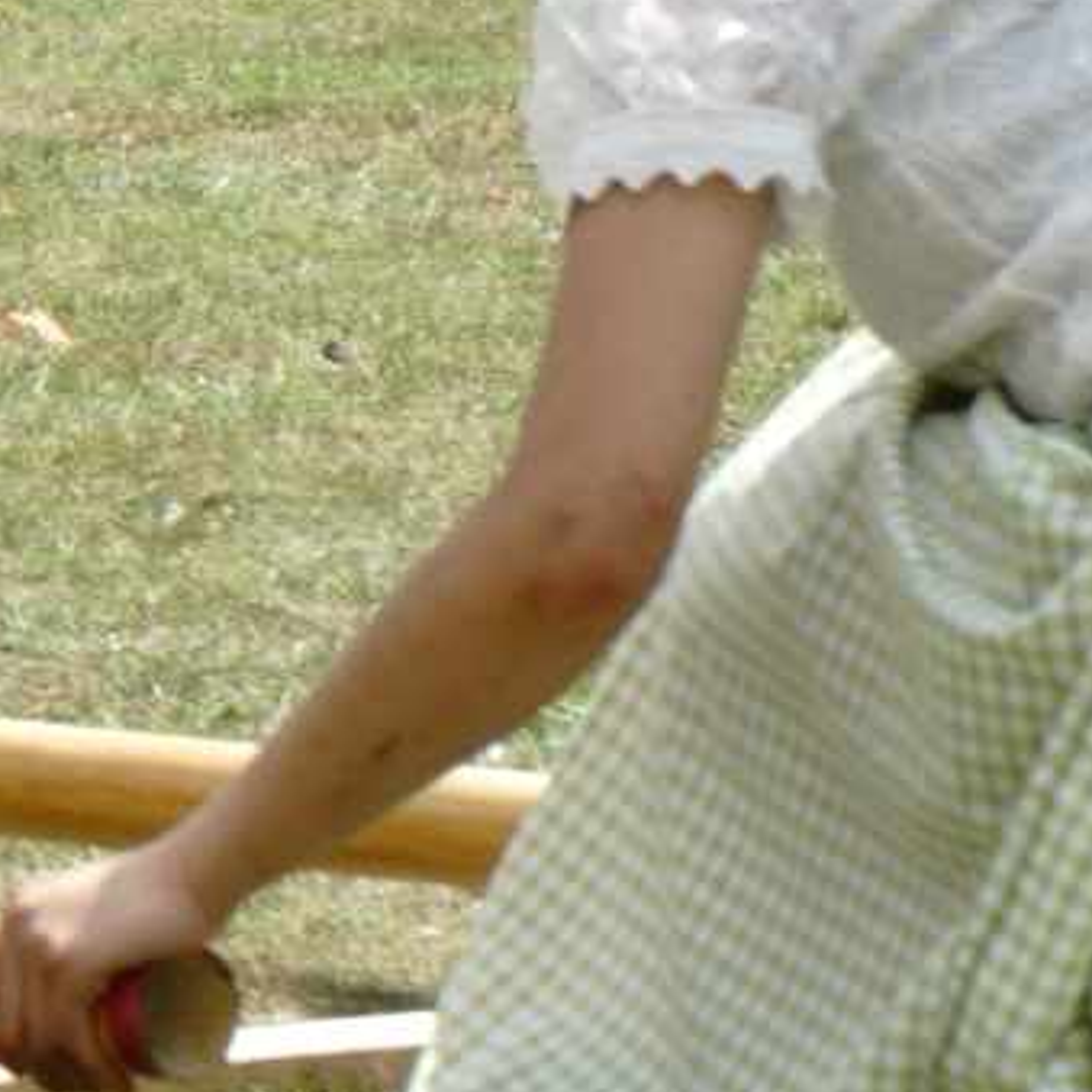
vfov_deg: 5.1
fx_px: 12028
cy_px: -689
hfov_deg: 5.1
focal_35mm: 337
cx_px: -957
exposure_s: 1/500
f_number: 9
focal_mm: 70
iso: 250
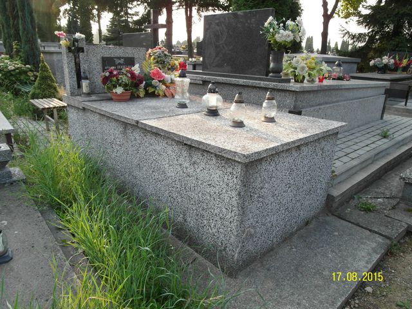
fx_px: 286
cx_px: 206
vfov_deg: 56.8
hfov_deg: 71.6
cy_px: 154
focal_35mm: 24
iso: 80
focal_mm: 5.2
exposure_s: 1/180
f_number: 3.4
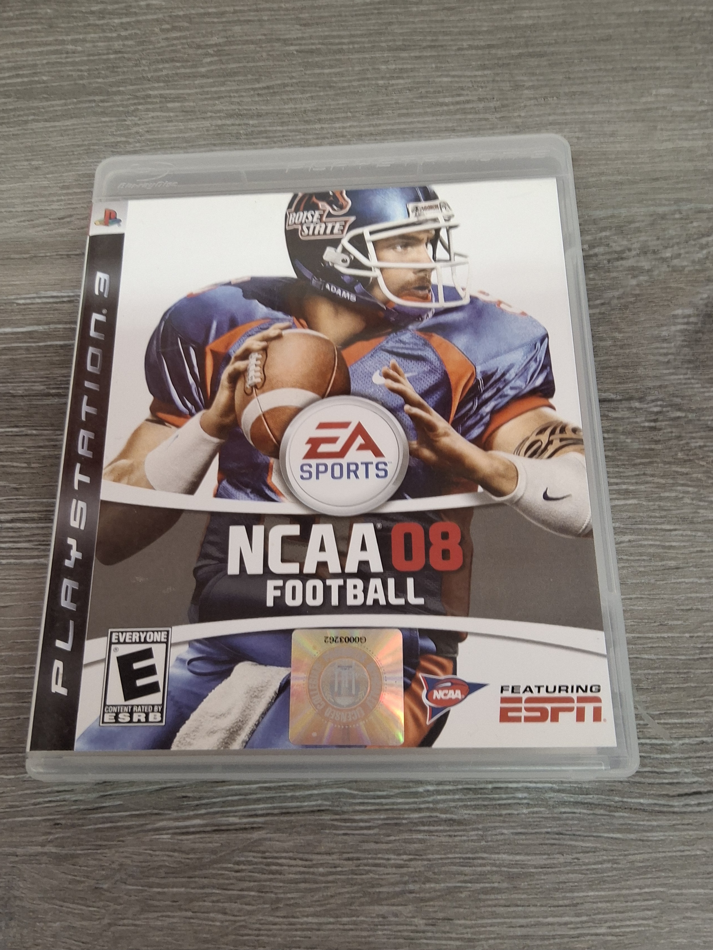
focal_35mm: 25
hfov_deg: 54.9
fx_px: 687
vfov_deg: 69.4
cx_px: 356
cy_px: 475
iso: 200
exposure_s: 1/60.2
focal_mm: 3.08
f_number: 2
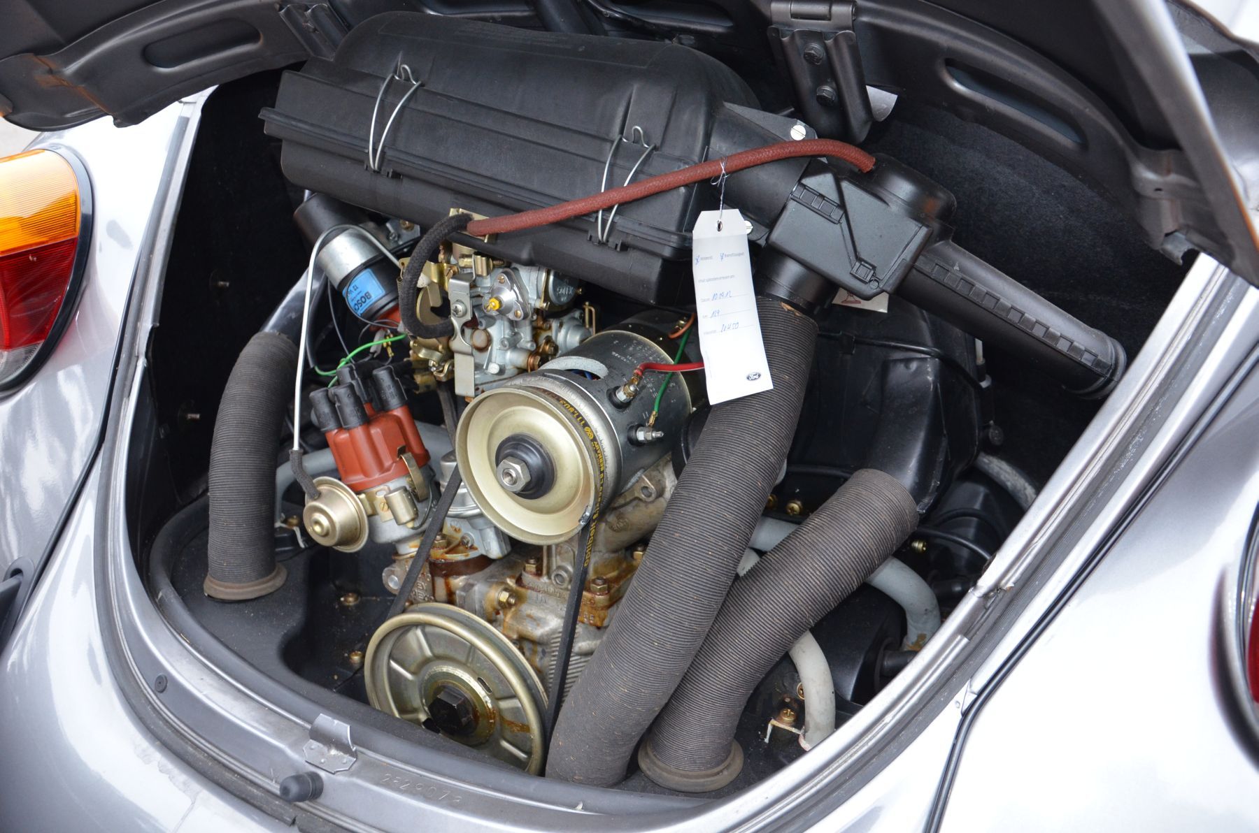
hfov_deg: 57.3
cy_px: 416
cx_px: 630
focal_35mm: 33
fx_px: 1152
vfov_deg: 39.8
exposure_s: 1/60
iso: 1000
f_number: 3.8
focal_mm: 22
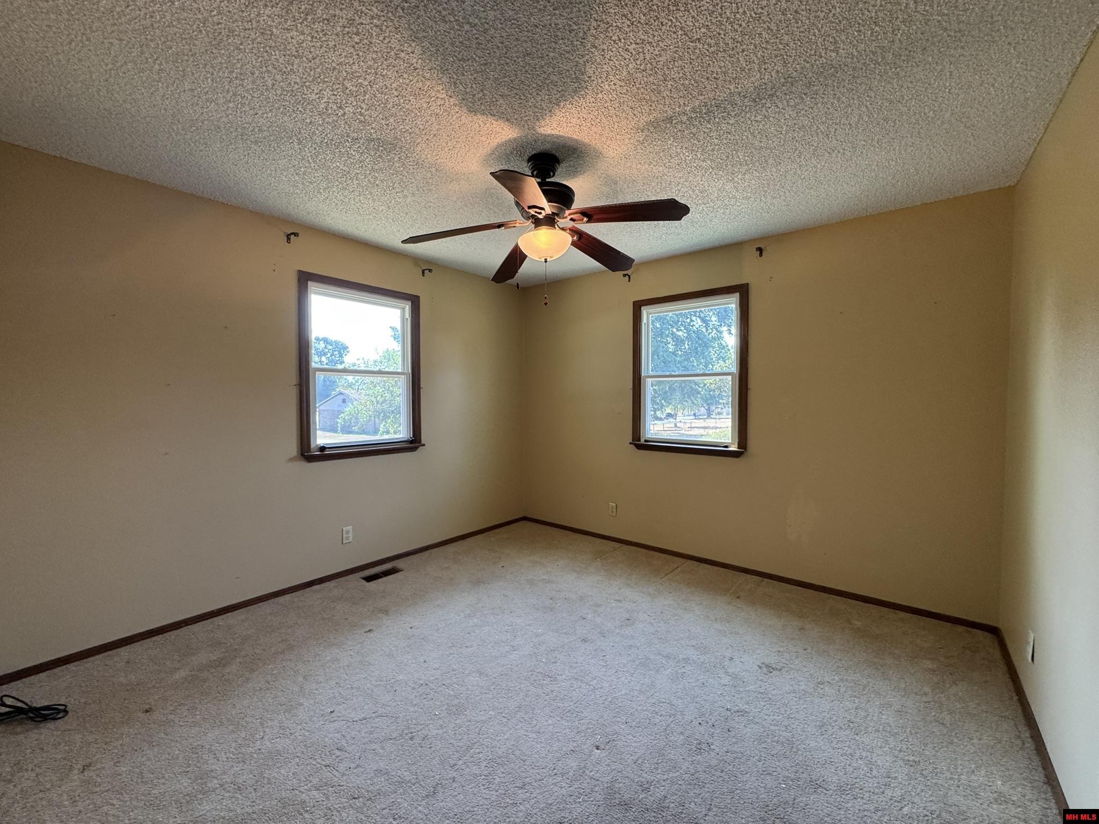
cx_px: 550
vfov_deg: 85.7
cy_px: 412
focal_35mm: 14
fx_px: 444
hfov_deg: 102.1
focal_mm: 2.22
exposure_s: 1/120
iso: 200
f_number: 2.2
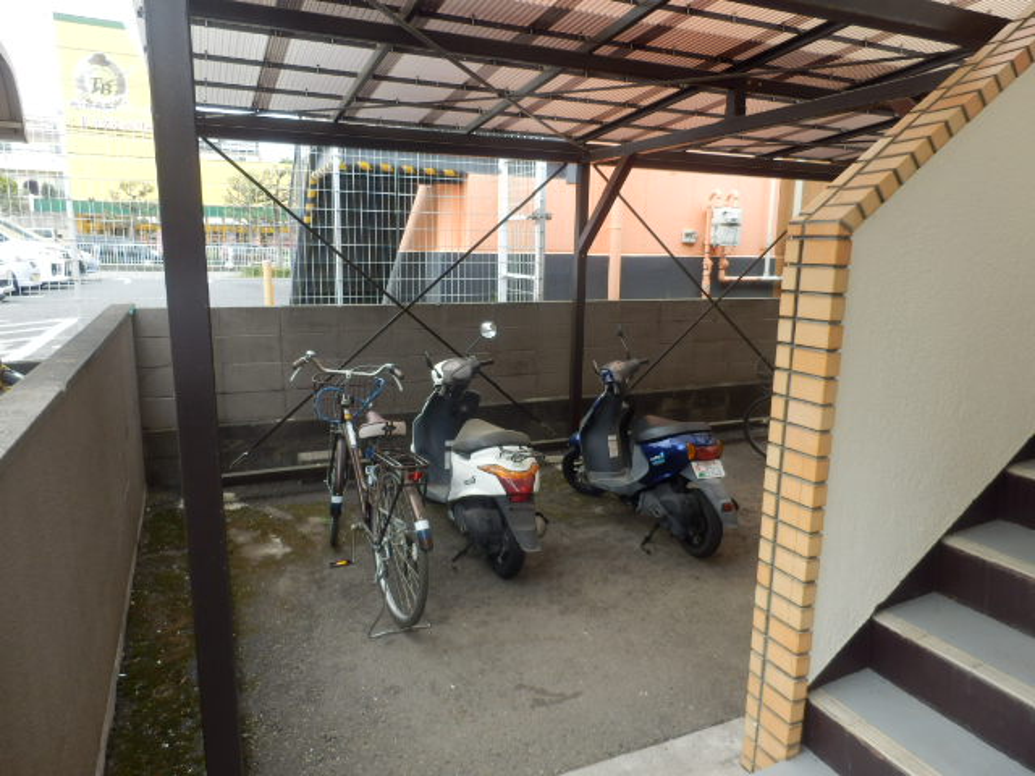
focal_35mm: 24
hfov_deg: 71.6
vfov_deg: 56.8
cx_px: 518
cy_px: 388
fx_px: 718
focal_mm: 4.2
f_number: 3
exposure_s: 1/100
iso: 80
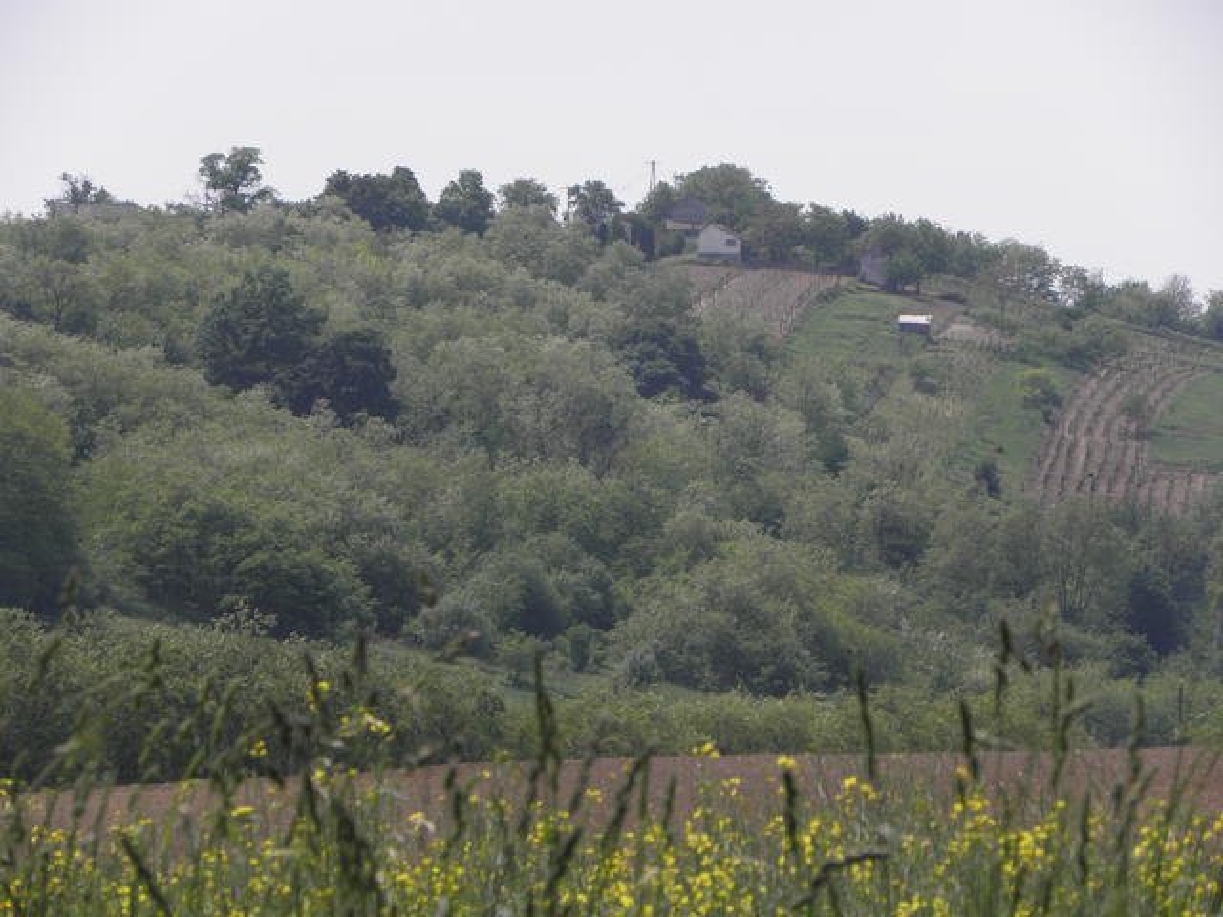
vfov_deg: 5.3
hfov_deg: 7.1
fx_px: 9857
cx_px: 612
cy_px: 458
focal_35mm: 279
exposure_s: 1/320
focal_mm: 49.7
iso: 64
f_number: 5.6
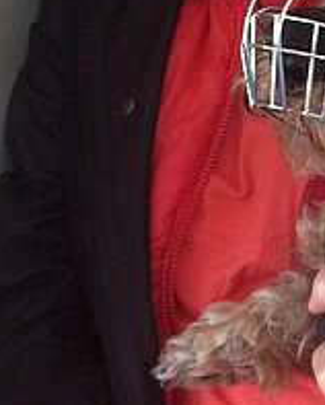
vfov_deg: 21.8
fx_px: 1032
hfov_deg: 16.8
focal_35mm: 86
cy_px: 64
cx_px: 426
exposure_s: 1/33
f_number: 2.2
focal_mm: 4.15
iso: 250
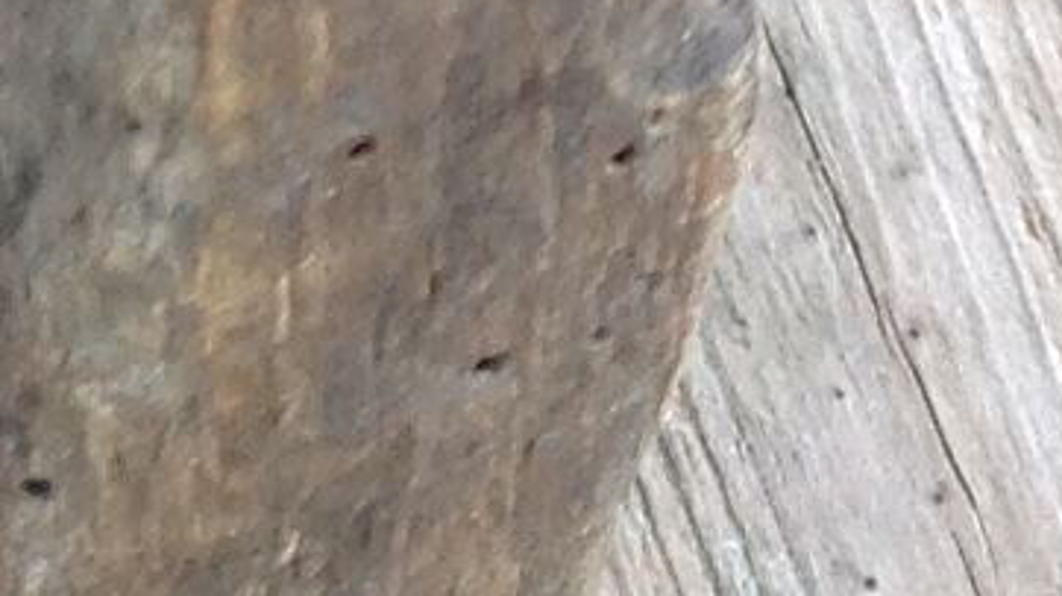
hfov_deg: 7.7
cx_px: -681
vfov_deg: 4.2
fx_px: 7682
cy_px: -1468
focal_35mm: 273
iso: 64
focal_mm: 4.28
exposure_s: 1/60
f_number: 2.4
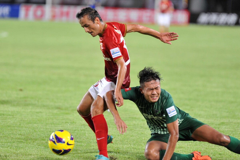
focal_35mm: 220
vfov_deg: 6.3
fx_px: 1467
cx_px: 120
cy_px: 80
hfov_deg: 9.4
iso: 1600
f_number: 2.8
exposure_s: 1/800
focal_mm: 220
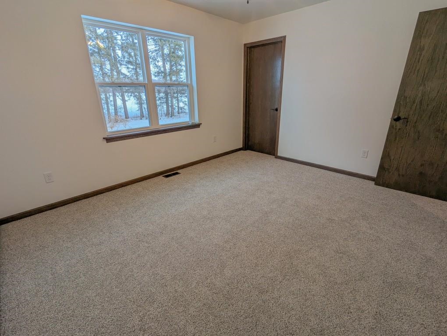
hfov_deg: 94.4
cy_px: 168
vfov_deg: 78.2
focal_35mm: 16
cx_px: 224
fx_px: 207
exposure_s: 1/182
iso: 51
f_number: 2.2
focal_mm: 2.35
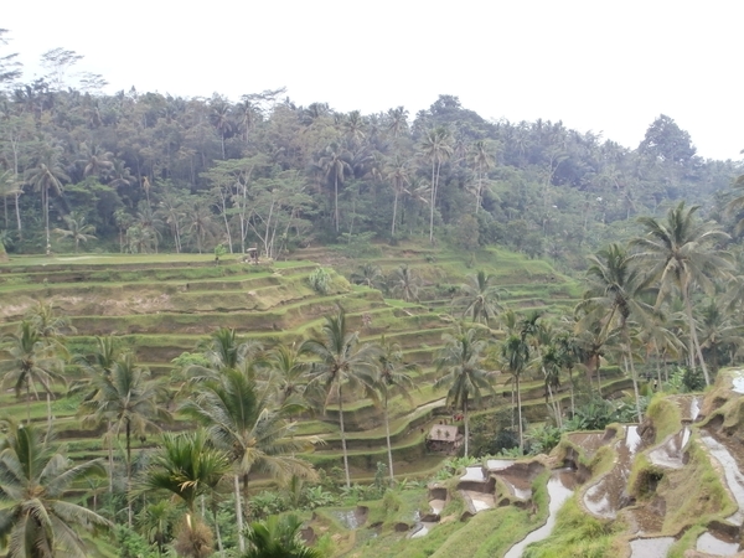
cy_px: 279
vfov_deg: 30.9
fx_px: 1010
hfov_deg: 40.4
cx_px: 372
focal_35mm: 47
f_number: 4.2
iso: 100
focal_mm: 8.29
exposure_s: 1/80
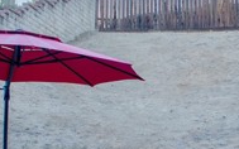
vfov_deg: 13.6
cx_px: 278
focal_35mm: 93
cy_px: 181
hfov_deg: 21.0
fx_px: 606
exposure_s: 1/60
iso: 320
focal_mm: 18
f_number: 8
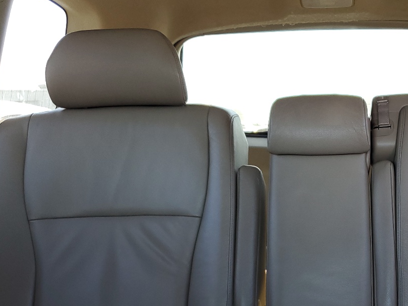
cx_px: 340
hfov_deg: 35.9
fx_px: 601
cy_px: 262
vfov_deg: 27.7
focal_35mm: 51
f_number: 1.5
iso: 58
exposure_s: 1/120
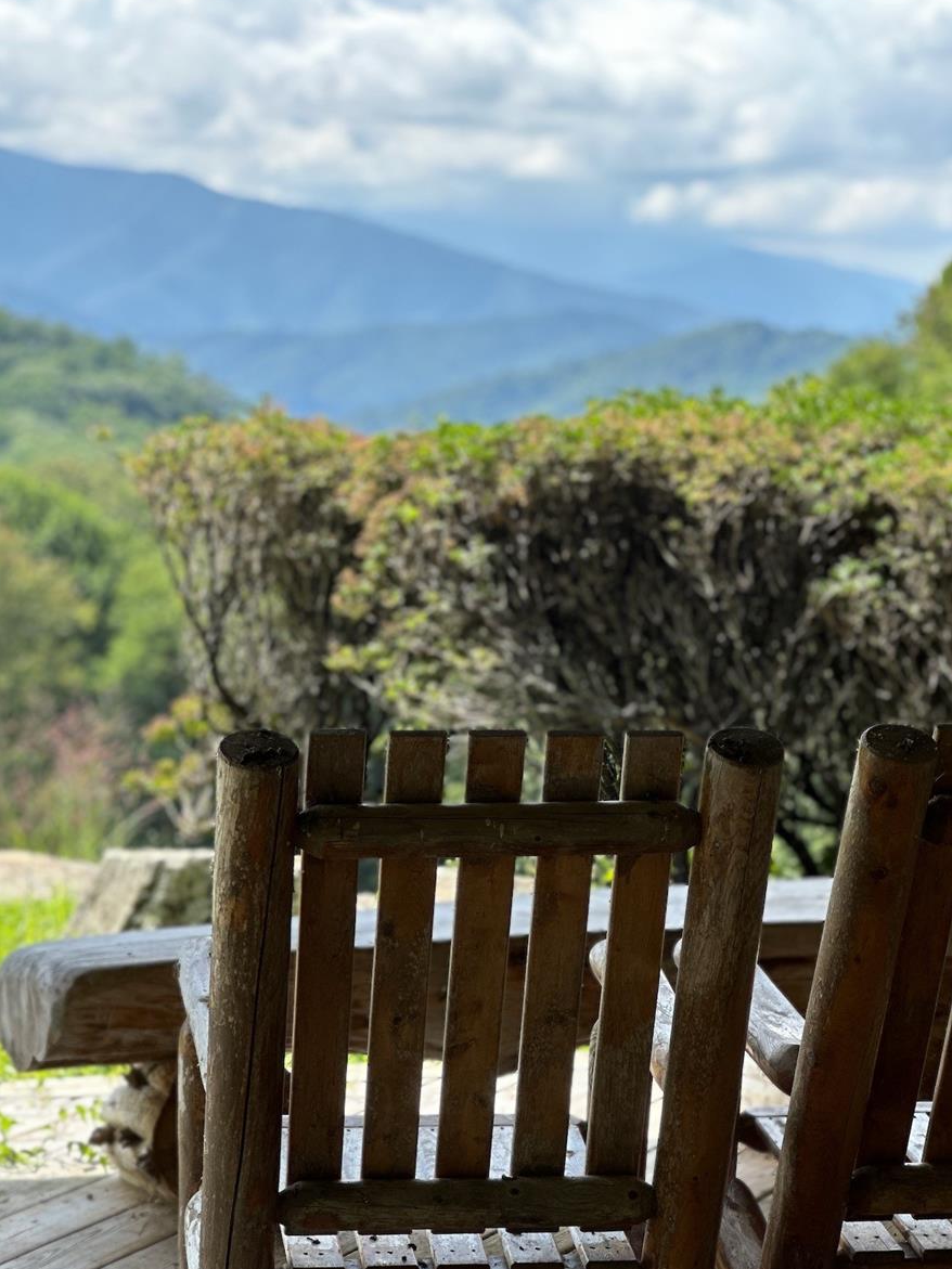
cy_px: 817
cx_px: 502
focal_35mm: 101
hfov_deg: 14.6
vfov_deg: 19.4
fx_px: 3704
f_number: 2.8
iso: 25
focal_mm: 9
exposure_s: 1/179
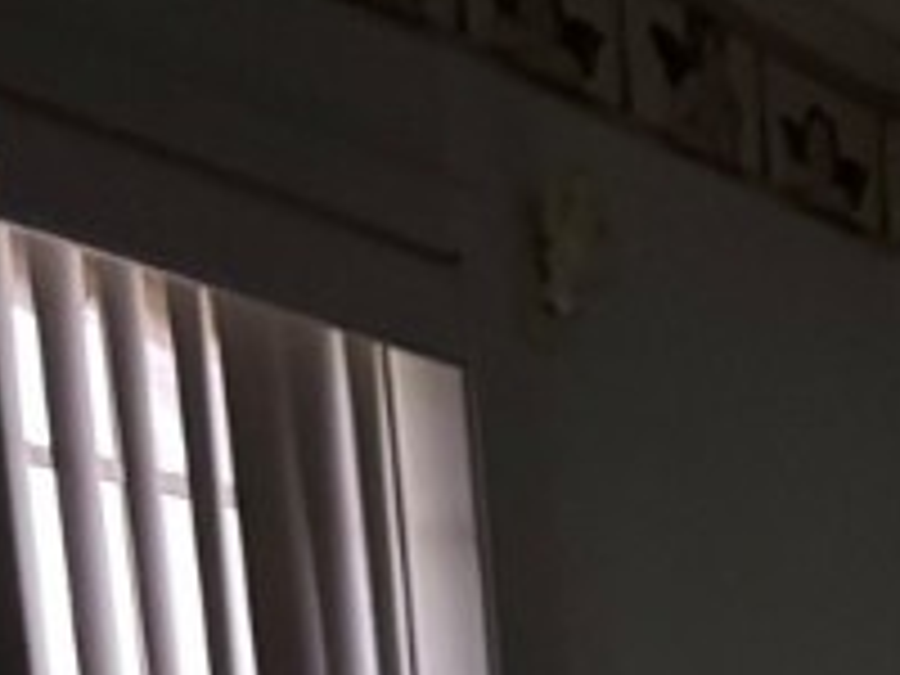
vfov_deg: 12.0
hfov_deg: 18.5
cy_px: 1616
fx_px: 2600
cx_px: 1102
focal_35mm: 100
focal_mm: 5.96
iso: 800
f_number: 1.6
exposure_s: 1/30
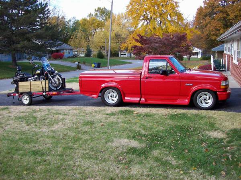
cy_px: 90
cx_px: 120
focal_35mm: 36
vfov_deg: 39.7
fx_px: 251
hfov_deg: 51.4
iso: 80
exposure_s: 1/286
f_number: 2.7
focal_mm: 6
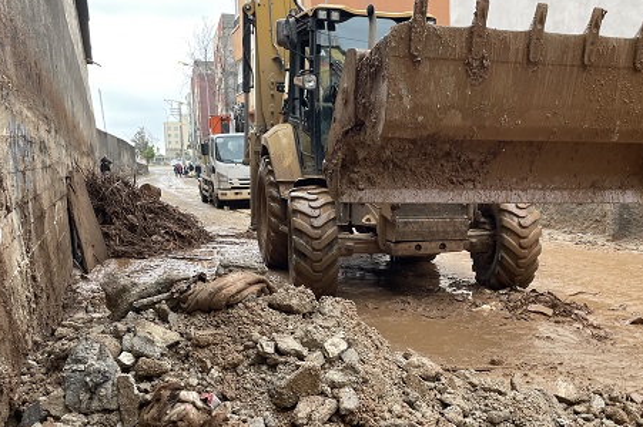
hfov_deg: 53.0
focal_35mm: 36
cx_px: 362
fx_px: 643
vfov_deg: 36.5
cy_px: 278
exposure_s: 1/327
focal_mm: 4.2
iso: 32
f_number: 1.6
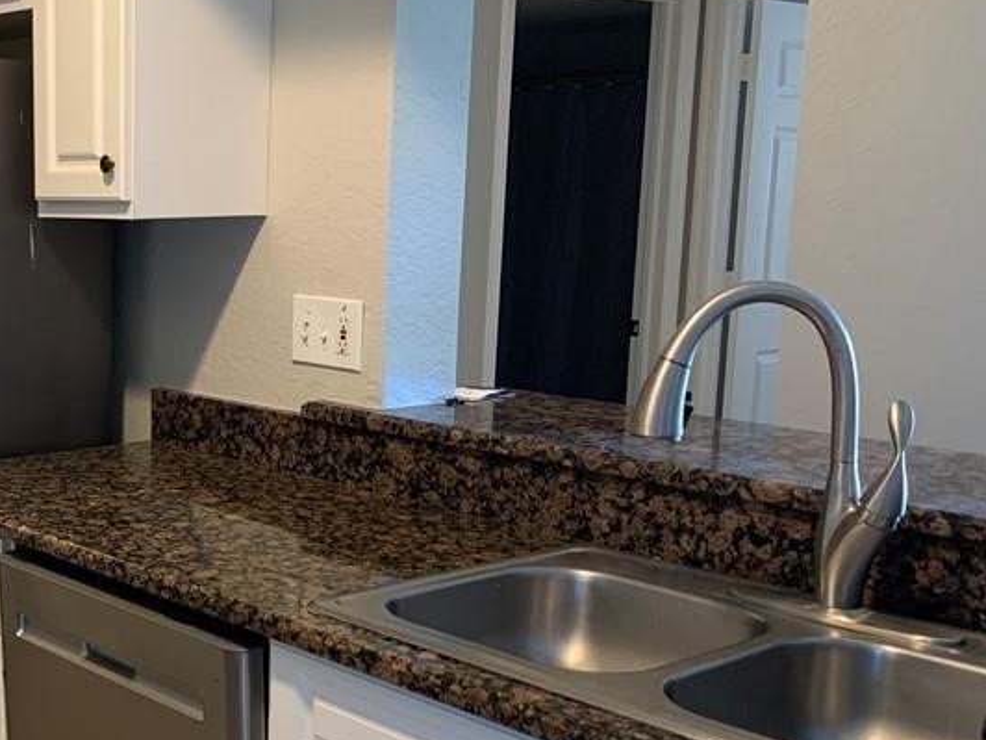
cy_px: 451
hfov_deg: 35.9
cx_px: 100
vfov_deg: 29.0
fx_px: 1424
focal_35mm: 50
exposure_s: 1/40
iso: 320
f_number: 1.8
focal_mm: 4.25
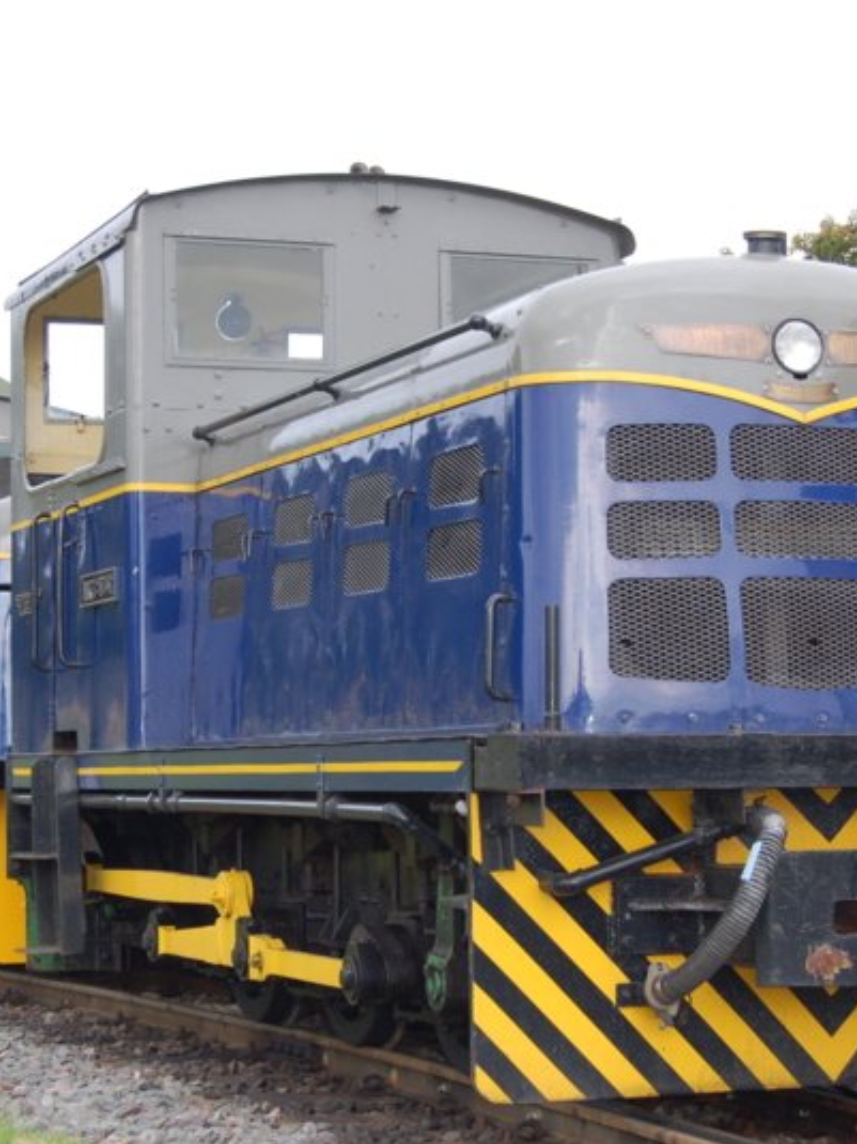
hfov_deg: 17.8
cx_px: 430
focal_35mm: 83
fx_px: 2741
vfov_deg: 23.6
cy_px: 574
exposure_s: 1/320
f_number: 5
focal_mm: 38
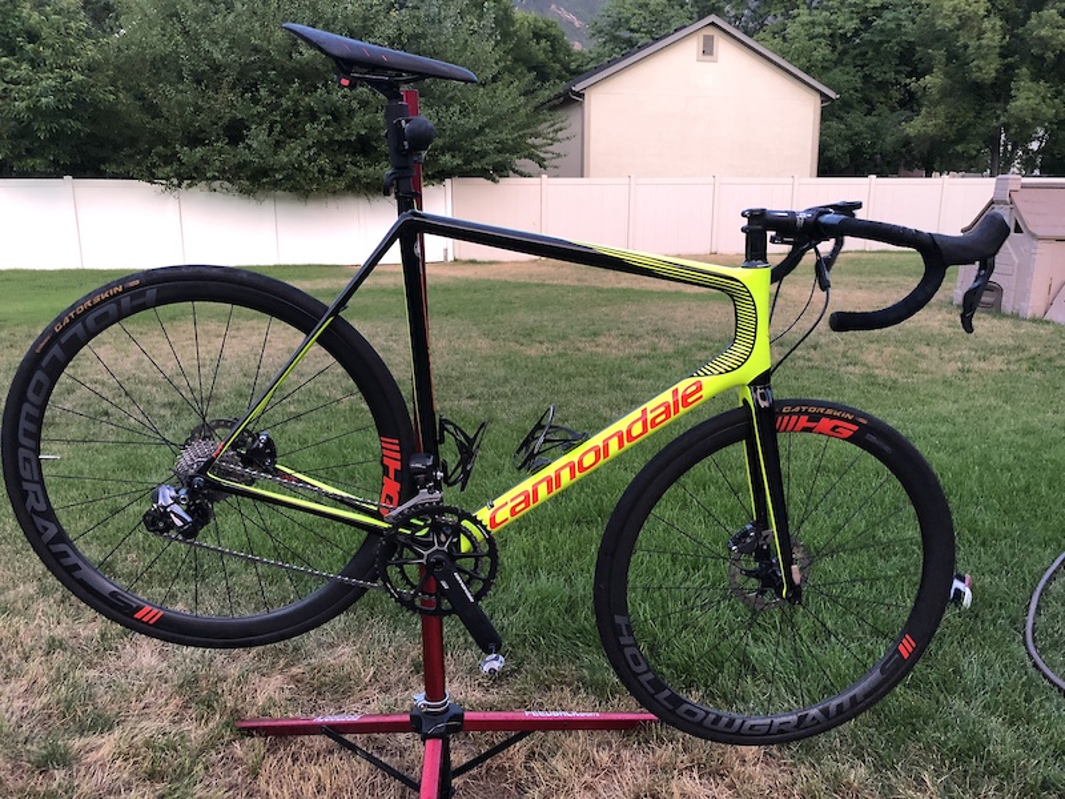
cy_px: 400
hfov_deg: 63.4
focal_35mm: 28
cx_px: 532
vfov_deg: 49.7
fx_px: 861
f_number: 1.8
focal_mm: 4
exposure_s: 1/15
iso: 80
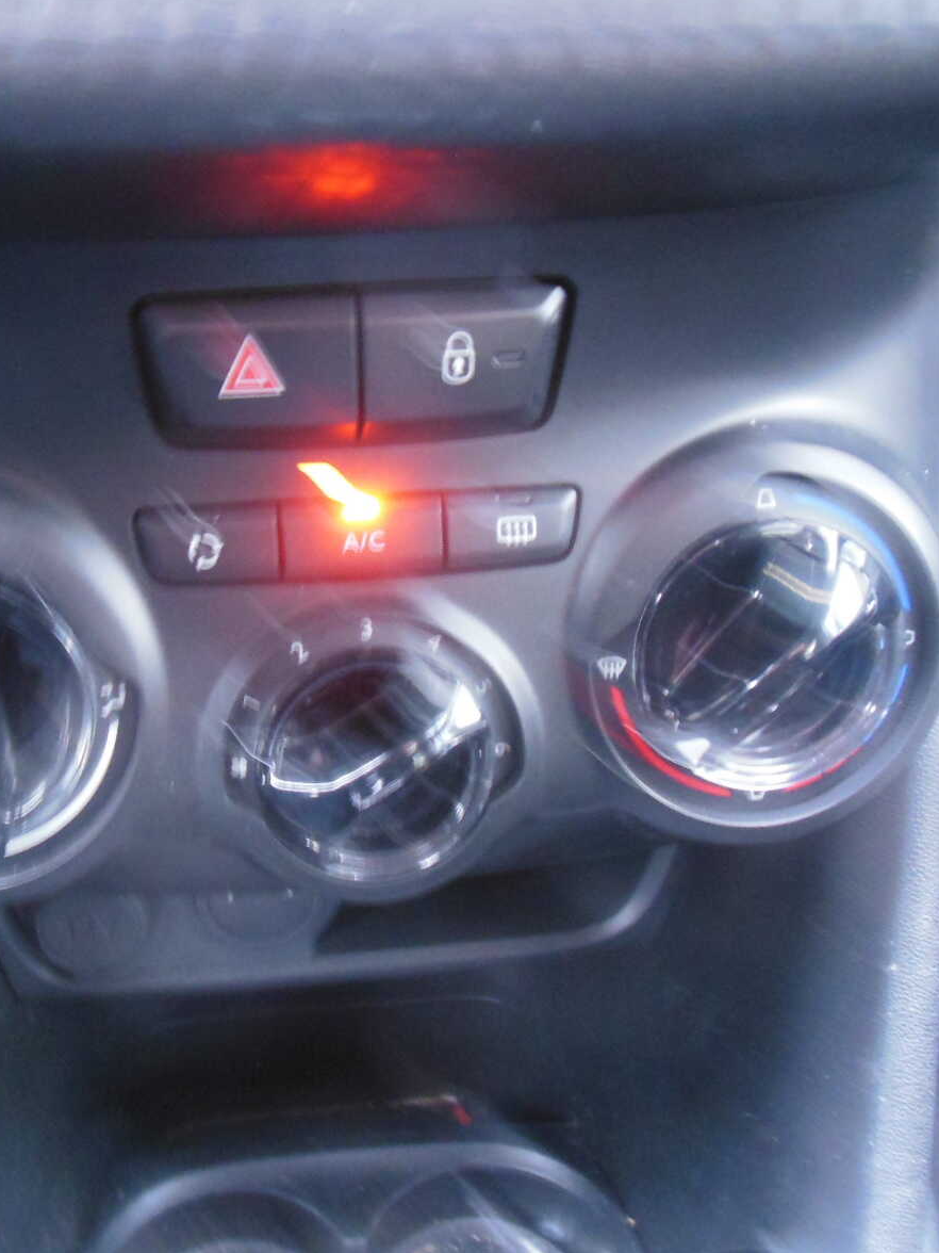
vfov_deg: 54.0
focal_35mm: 34
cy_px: 625
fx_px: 1230
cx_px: 329
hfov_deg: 41.4
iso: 800
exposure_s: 1/2
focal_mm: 4.5
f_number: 3.2
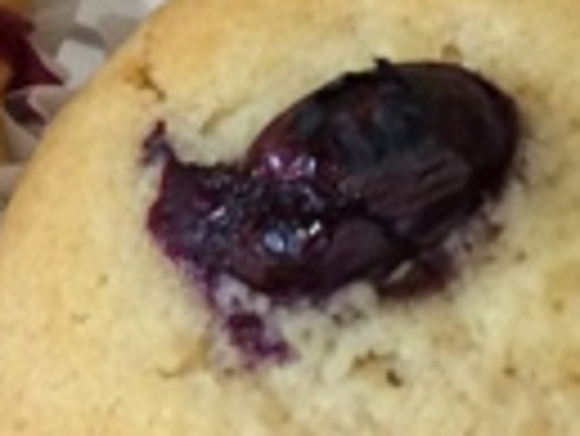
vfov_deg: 9.9
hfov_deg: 13.7
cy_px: -256
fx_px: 2415
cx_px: 175
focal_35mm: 144
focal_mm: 4.15
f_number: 2.2
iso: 64
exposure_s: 1/33
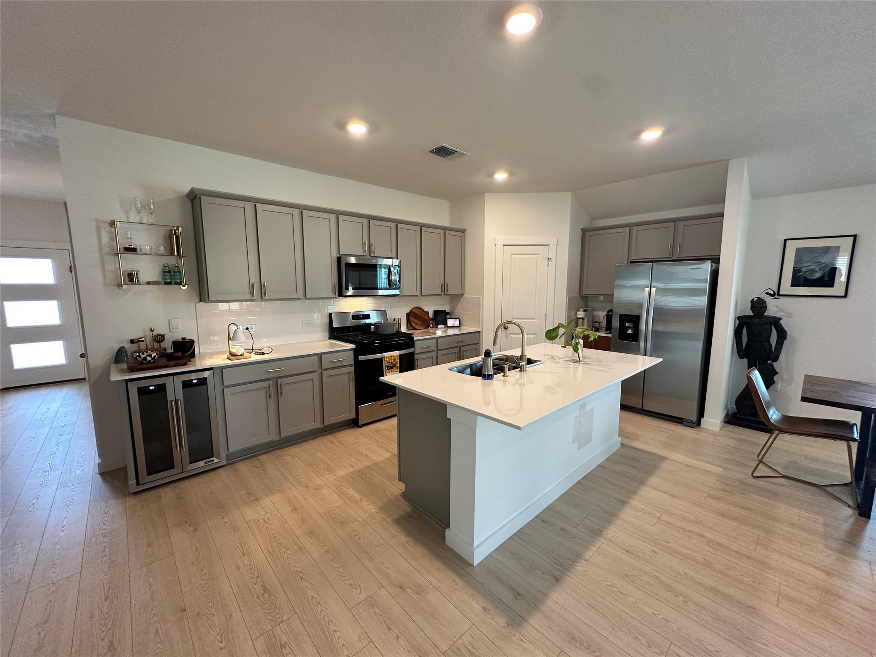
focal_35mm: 14
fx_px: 354
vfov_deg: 85.7
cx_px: 438
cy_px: 328
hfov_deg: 102.1
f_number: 2.2
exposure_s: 1/120
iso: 250
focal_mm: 2.22
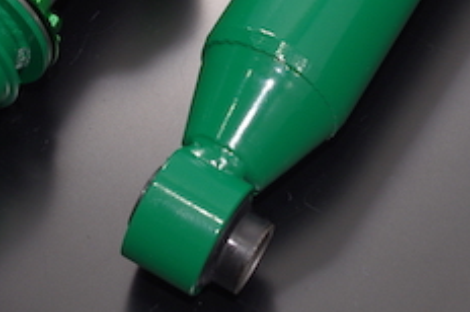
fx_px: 2920
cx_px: 188
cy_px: -296
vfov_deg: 6.0
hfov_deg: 9.2
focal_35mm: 224
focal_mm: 35
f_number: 5.6
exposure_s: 1/30
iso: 100
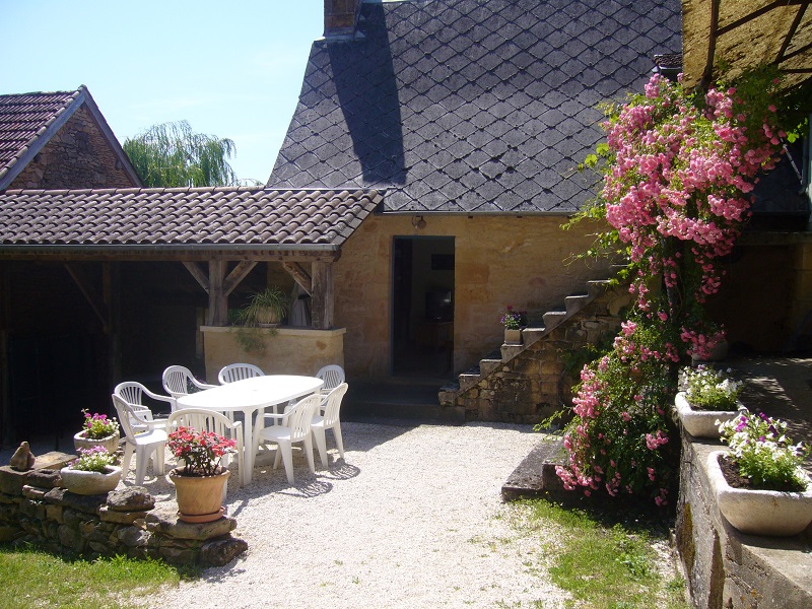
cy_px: 304
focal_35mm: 35
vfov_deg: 40.7
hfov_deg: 52.6
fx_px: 821
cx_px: 406
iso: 80
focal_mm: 5.8
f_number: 5.6
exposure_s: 1/320
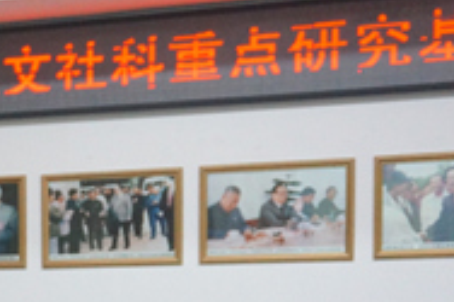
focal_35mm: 115
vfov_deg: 11.5
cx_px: -205
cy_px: 411
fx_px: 1449
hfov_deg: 16.4
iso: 2500
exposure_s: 1/160
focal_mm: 24
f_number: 4.5
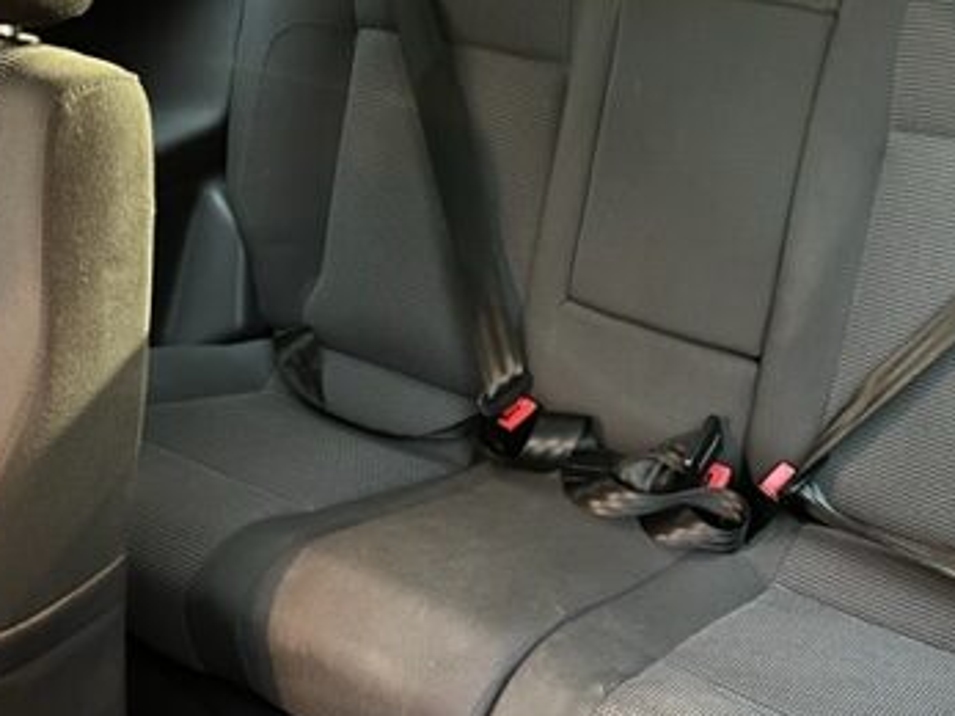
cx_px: 578
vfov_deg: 30.2
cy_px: 306
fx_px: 1324
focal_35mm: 48
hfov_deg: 39.5
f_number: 1.5
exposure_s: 1/9
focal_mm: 5.7
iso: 640
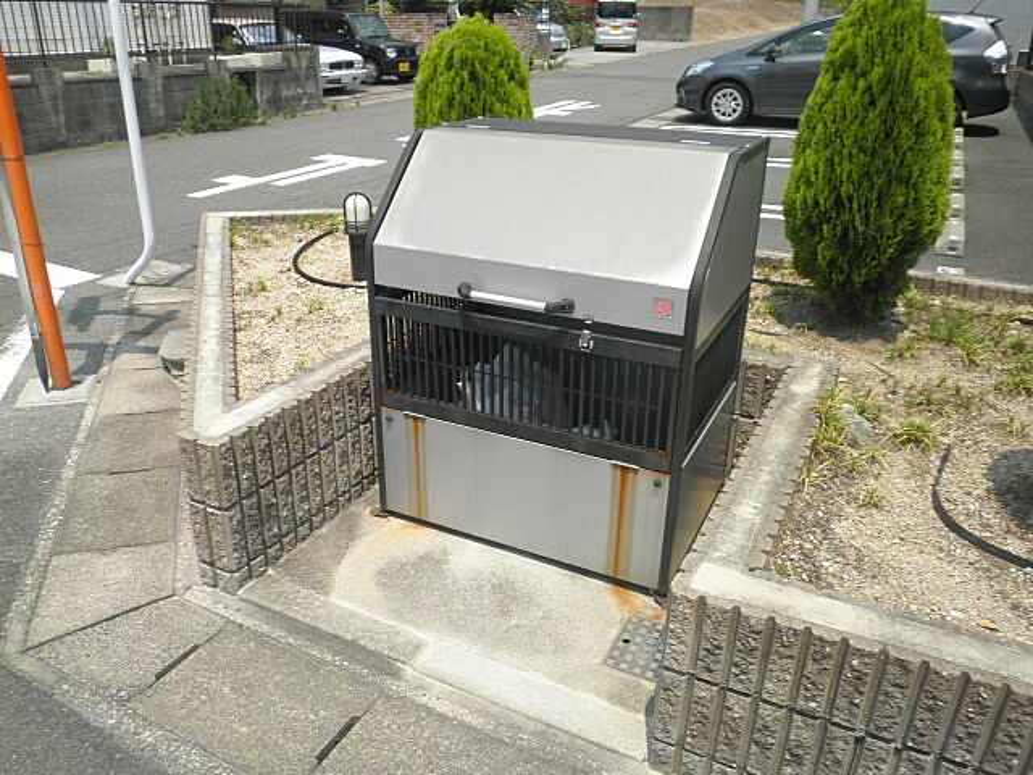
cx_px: 516
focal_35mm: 26
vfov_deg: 53.1
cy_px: 388
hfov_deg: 67.3
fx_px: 776
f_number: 7.9
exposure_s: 1/125
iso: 64
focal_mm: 4.7
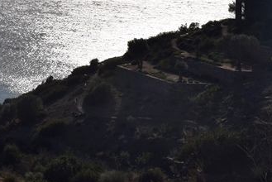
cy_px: -49
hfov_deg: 17.6
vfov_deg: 11.9
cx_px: -24
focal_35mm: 112
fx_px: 847
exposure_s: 1/800
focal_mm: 24
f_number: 16
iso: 200
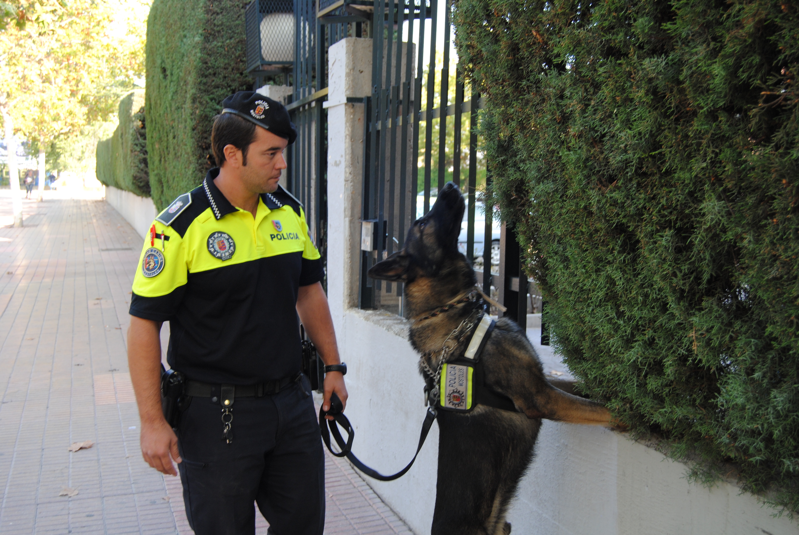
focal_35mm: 39
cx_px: 400
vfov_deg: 34.3
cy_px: 268
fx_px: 867
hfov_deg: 49.5
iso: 200
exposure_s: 1/80
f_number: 4.5
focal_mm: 26
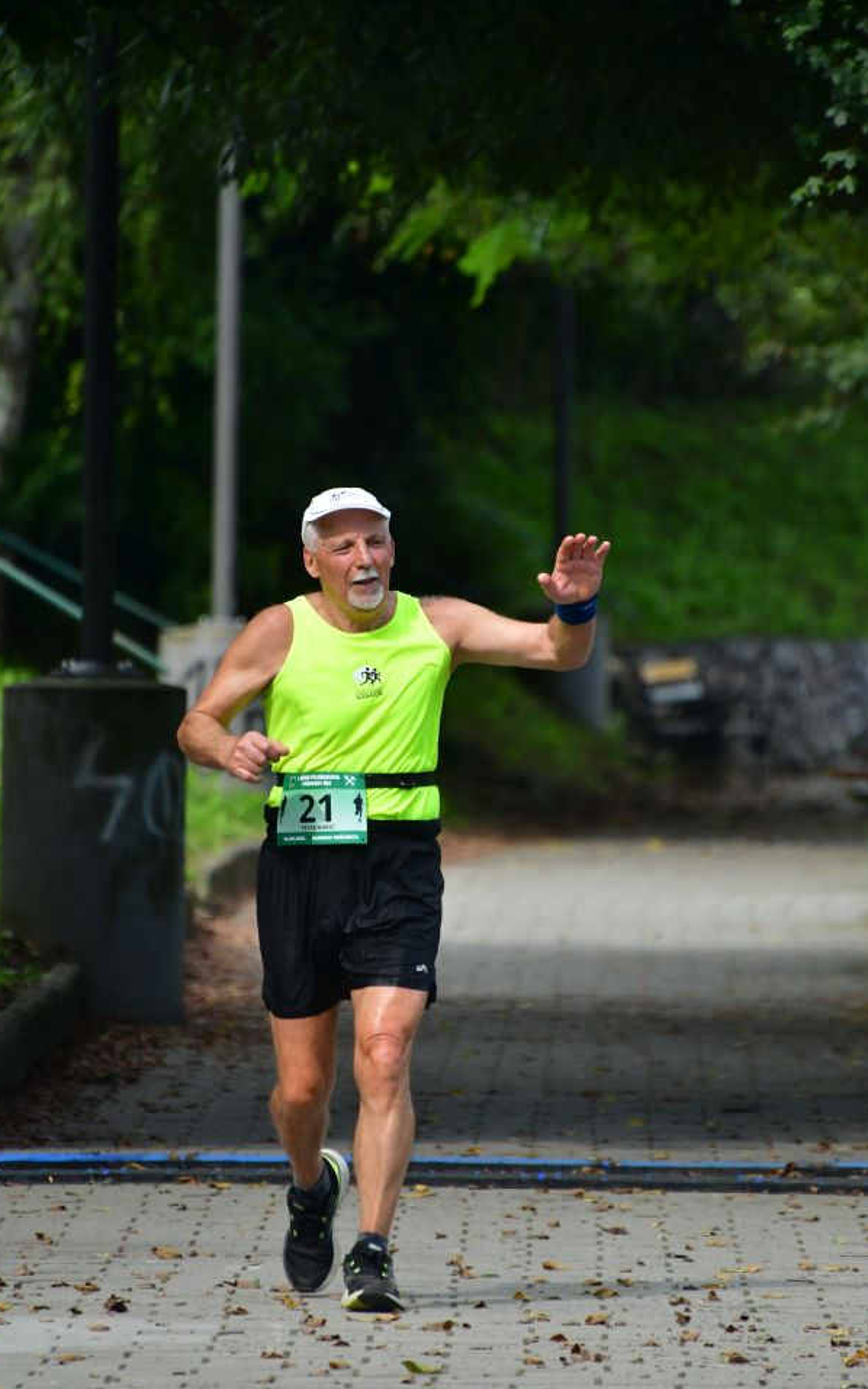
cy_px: 695
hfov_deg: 3.2
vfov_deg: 5.1
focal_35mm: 414
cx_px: 422
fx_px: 15672
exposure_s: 1/4000
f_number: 5.6
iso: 1250
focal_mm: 270
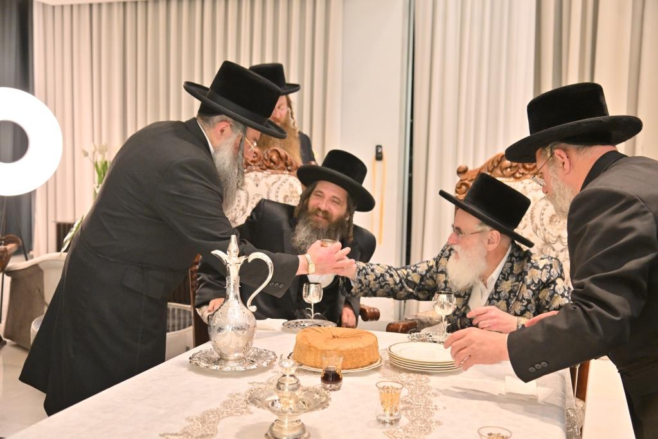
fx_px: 695
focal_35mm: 38
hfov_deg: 50.7
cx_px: 329
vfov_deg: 35.1
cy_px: 220
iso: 1600
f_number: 4
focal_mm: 38
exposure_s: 1/160
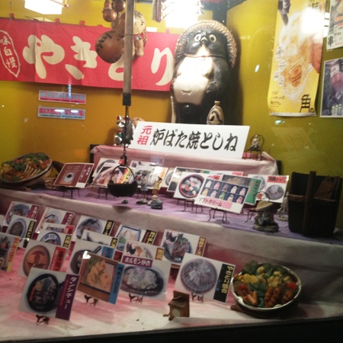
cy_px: 164
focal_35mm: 44
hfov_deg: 38.3
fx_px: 493
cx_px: 152
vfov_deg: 38.3
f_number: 2.4
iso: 160
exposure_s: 1/20
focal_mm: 4.28
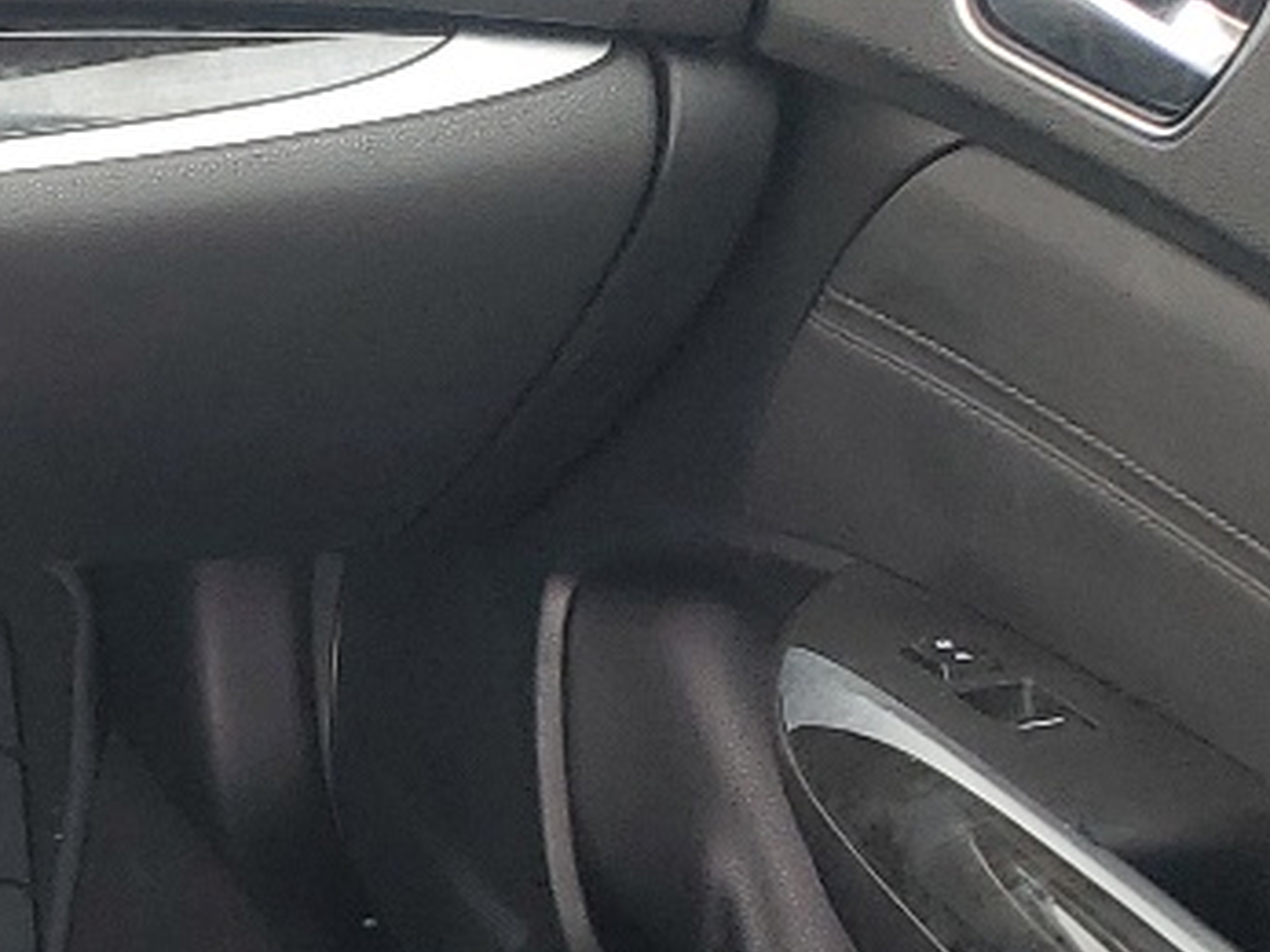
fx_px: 4401
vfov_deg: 12.0
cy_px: 1278
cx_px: -1534
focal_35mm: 120
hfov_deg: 13.3
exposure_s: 1/100
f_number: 1.5
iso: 50
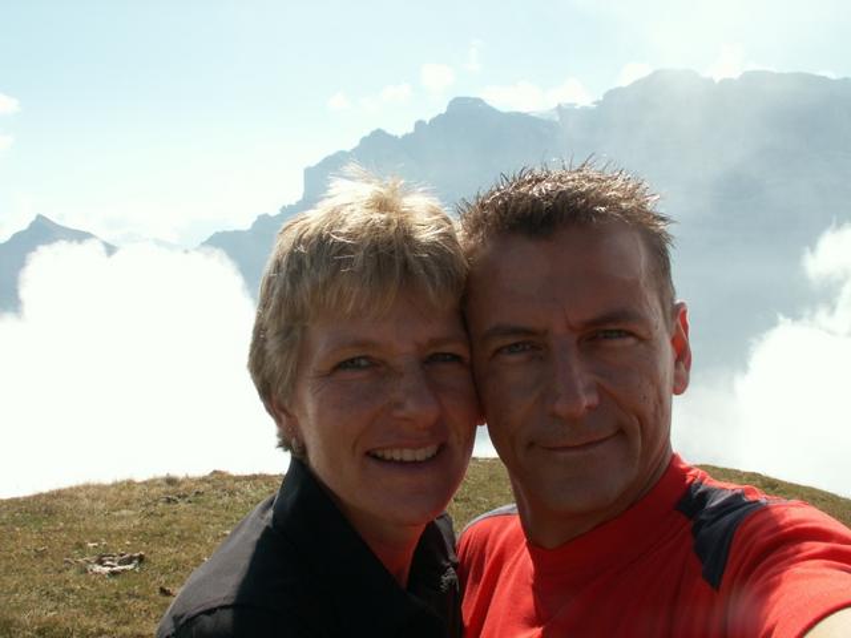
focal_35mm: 35
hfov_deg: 52.6
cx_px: 426
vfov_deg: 40.7
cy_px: 319
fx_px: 860
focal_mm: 5.86
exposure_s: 1/200
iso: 50
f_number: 6.3
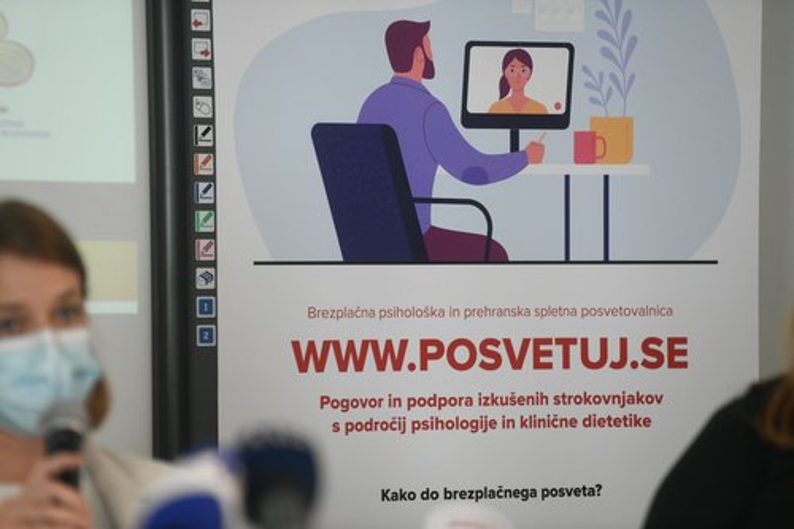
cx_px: 397
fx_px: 4409
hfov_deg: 10.3
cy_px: 264
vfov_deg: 6.9
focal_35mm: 200
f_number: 3.5
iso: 2000
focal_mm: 200
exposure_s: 1/250
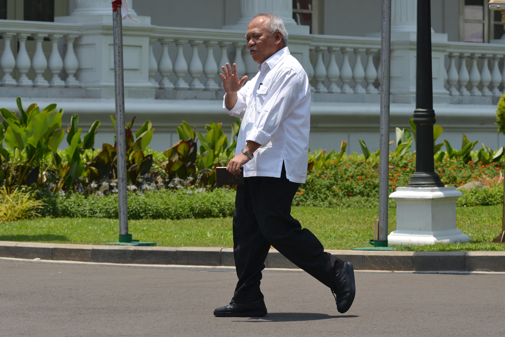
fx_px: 1684
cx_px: 252
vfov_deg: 11.4
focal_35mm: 120
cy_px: 168
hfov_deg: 17.1
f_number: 8
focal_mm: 120
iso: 400
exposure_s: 1/1600
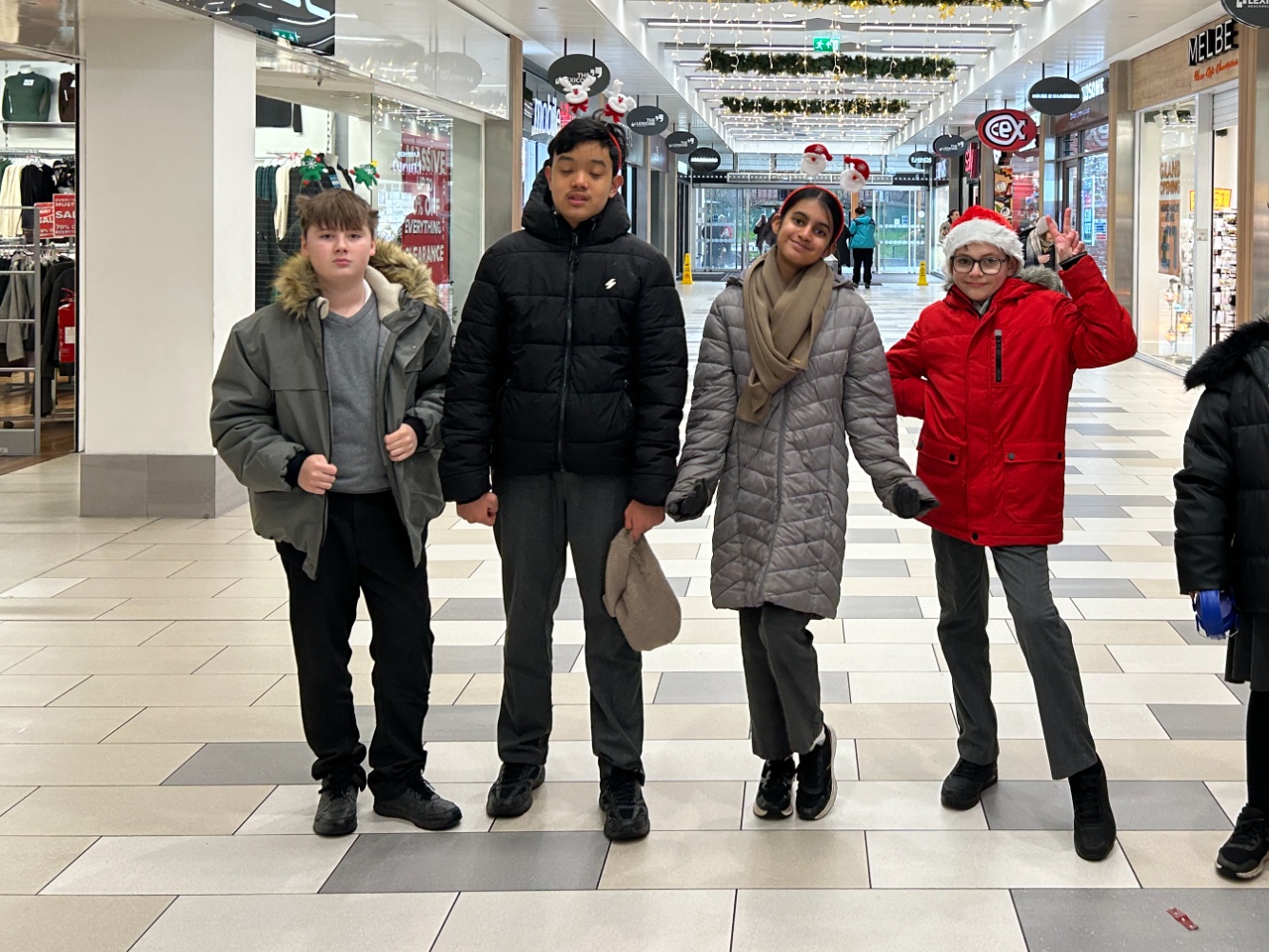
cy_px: 253
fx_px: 1430
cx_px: 840
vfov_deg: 36.1
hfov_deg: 47.1
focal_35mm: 39
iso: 125
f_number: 1.5
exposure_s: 1/98
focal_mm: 5.7
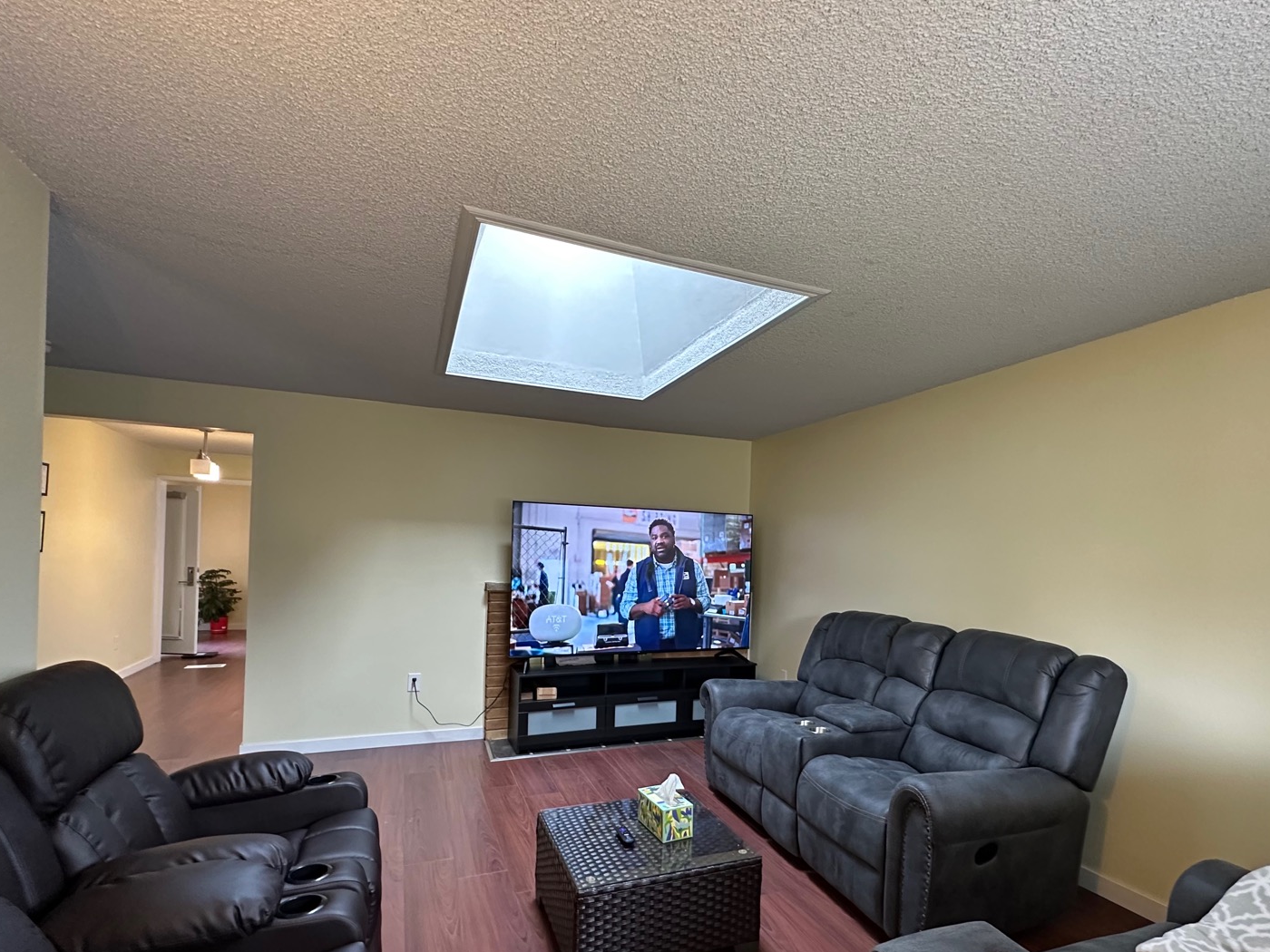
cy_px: 554
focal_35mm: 18
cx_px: 688
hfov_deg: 87.6
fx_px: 660
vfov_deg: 71.1
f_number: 2.2
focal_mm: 2.22
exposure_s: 1/60
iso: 500
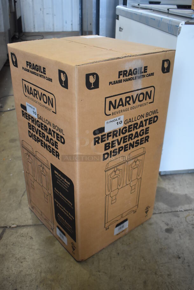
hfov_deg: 38.4
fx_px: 278
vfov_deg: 55.1
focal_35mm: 34
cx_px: 97
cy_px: 145
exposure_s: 1/125
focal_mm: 23
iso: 1400
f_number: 3.8
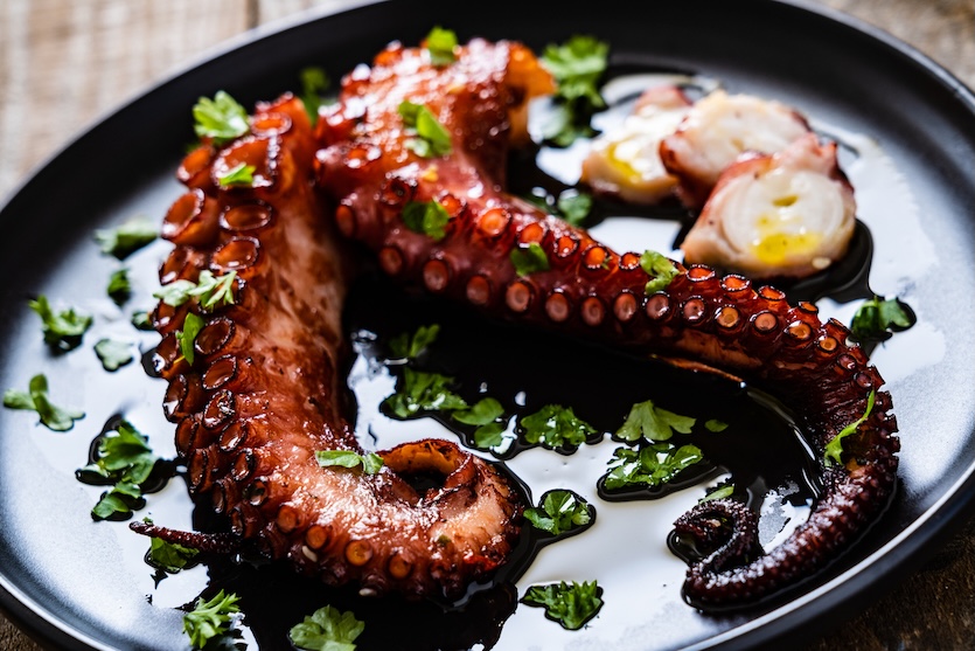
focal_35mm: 95
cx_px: 488
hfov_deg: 21.5
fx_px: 2573
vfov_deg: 14.4
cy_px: 326
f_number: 9
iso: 400
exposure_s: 1/1.25
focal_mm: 95
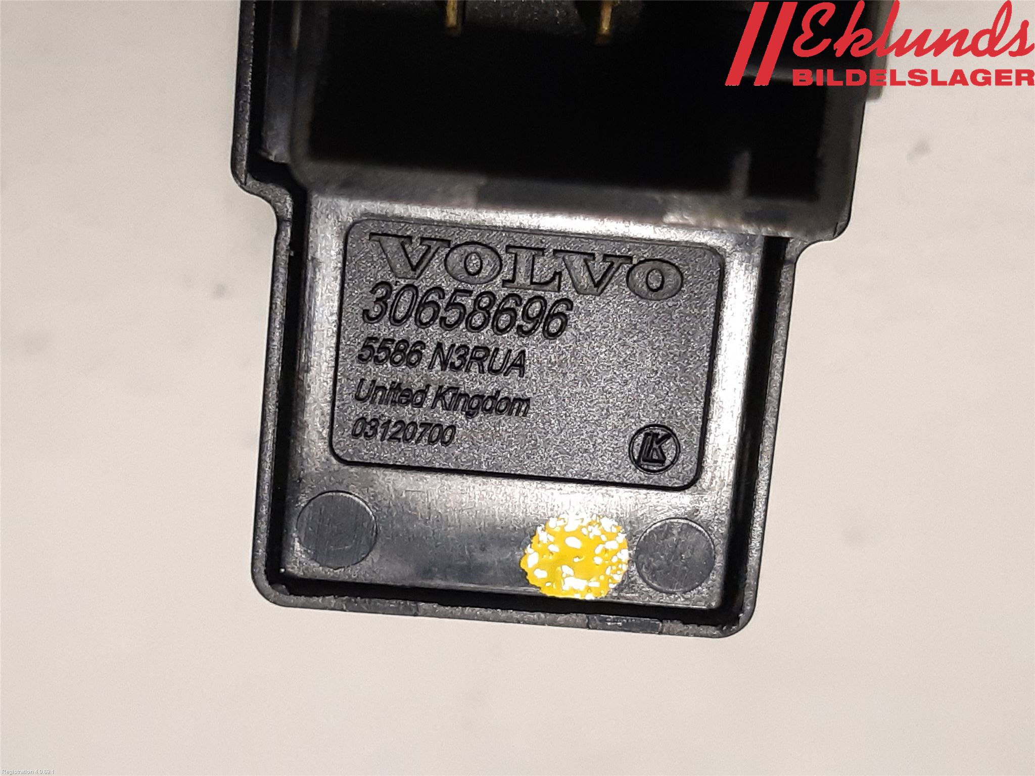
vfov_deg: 53.1
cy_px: 388
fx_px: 777
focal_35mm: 26
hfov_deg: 67.3
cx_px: 518
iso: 250
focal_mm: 3.93
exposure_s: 1/50
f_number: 1.7
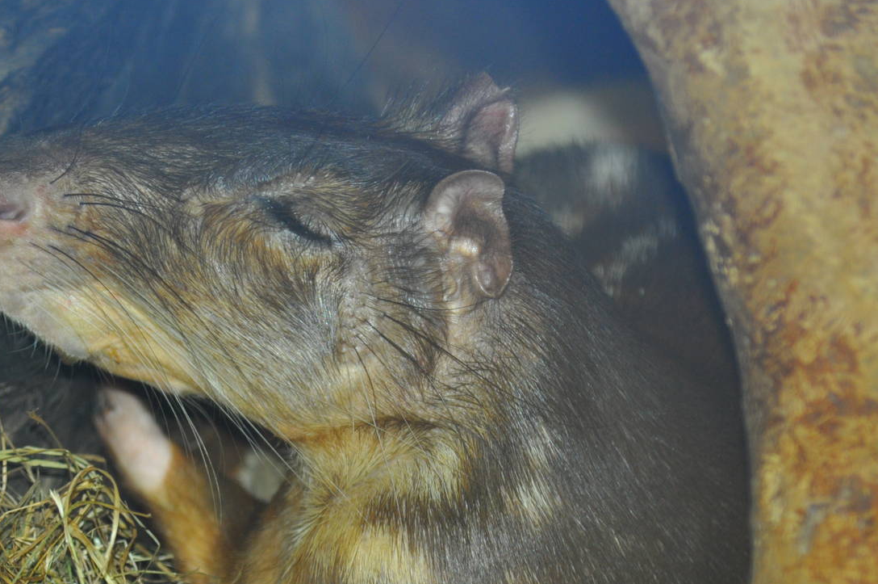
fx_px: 6237
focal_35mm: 256
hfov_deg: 8.1
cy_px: 411
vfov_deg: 5.4
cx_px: 329
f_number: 5.6
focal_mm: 116
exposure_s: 1/60
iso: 500
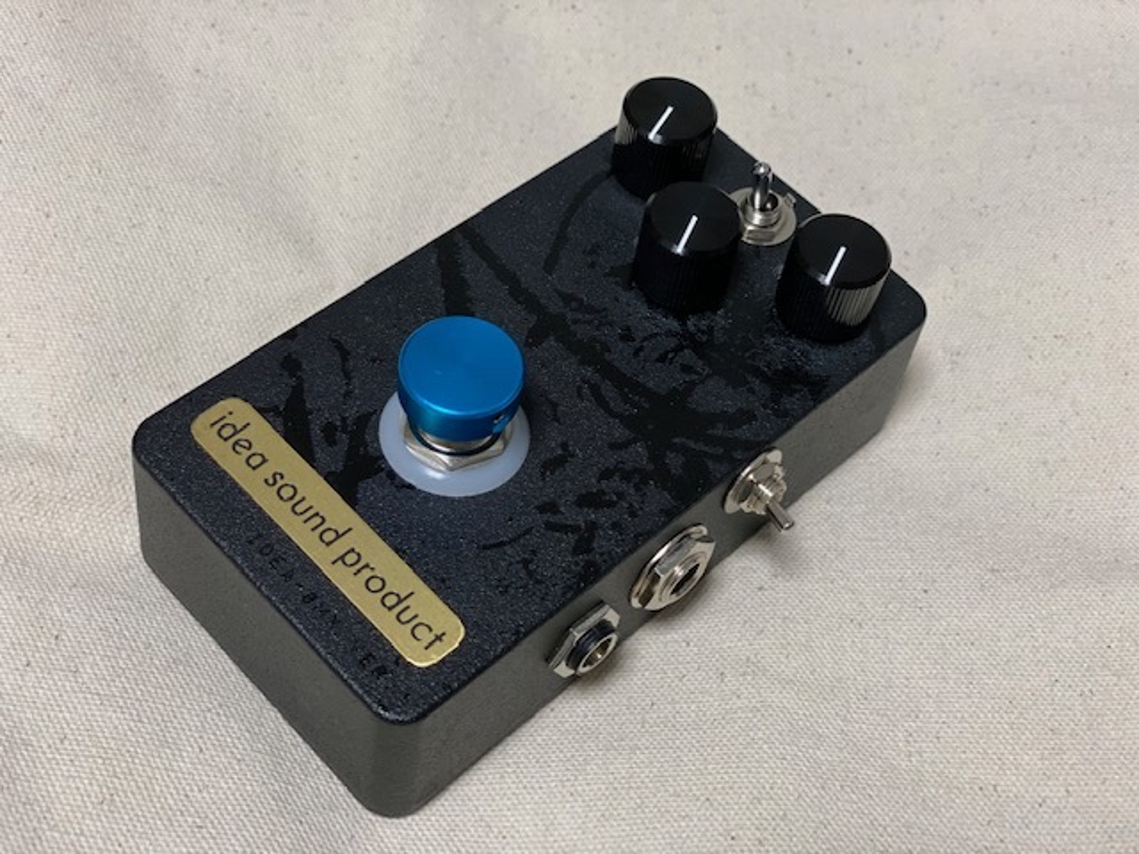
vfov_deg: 28.0
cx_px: 570
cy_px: 427
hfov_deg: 36.8
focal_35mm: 52
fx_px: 1711
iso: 250
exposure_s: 1/100
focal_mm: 6
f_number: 2
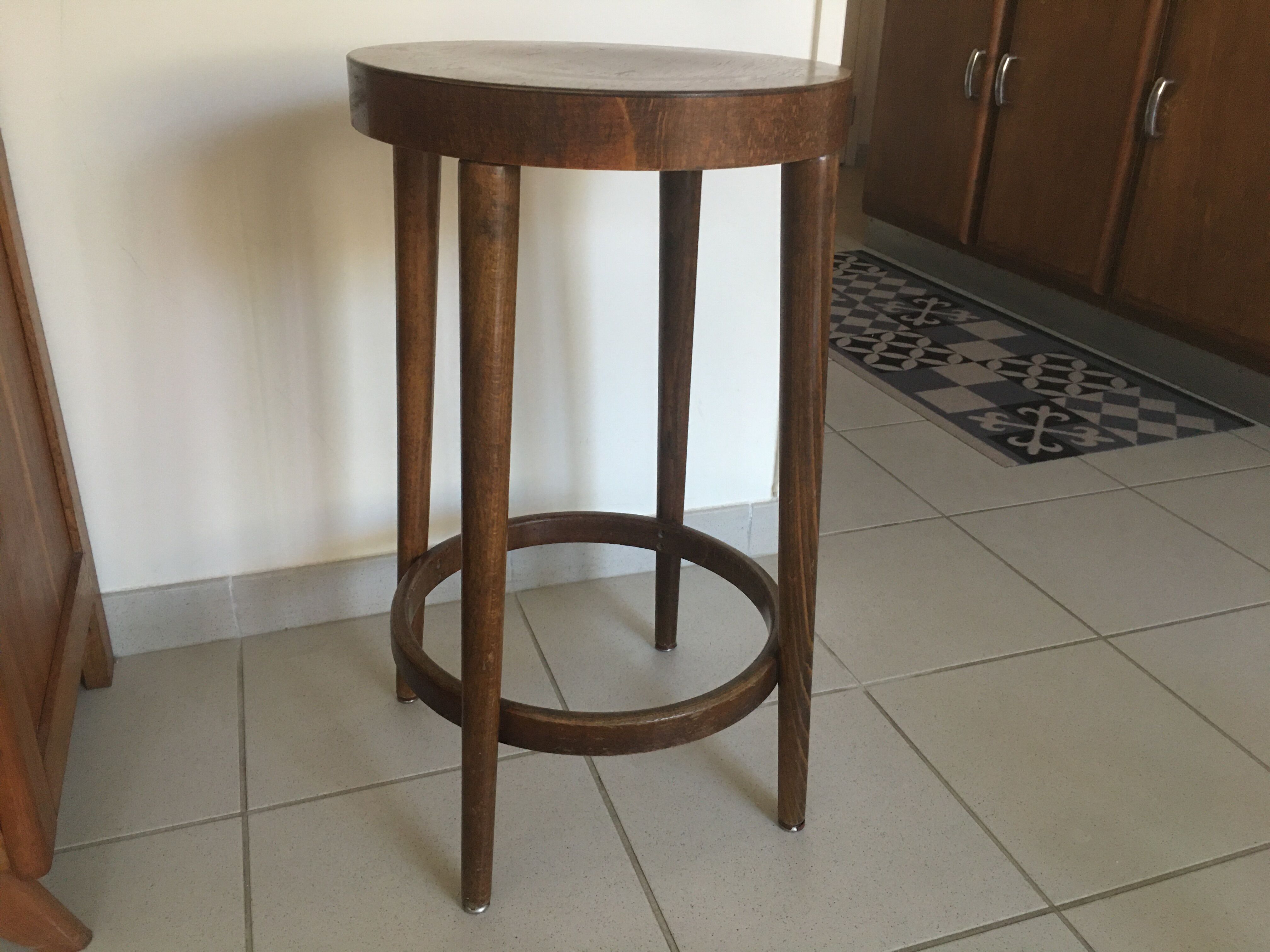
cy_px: 476
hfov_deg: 61.7
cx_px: 635
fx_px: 1064
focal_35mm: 29
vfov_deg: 48.2
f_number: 2.2
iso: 100
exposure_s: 1/17
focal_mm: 4.15
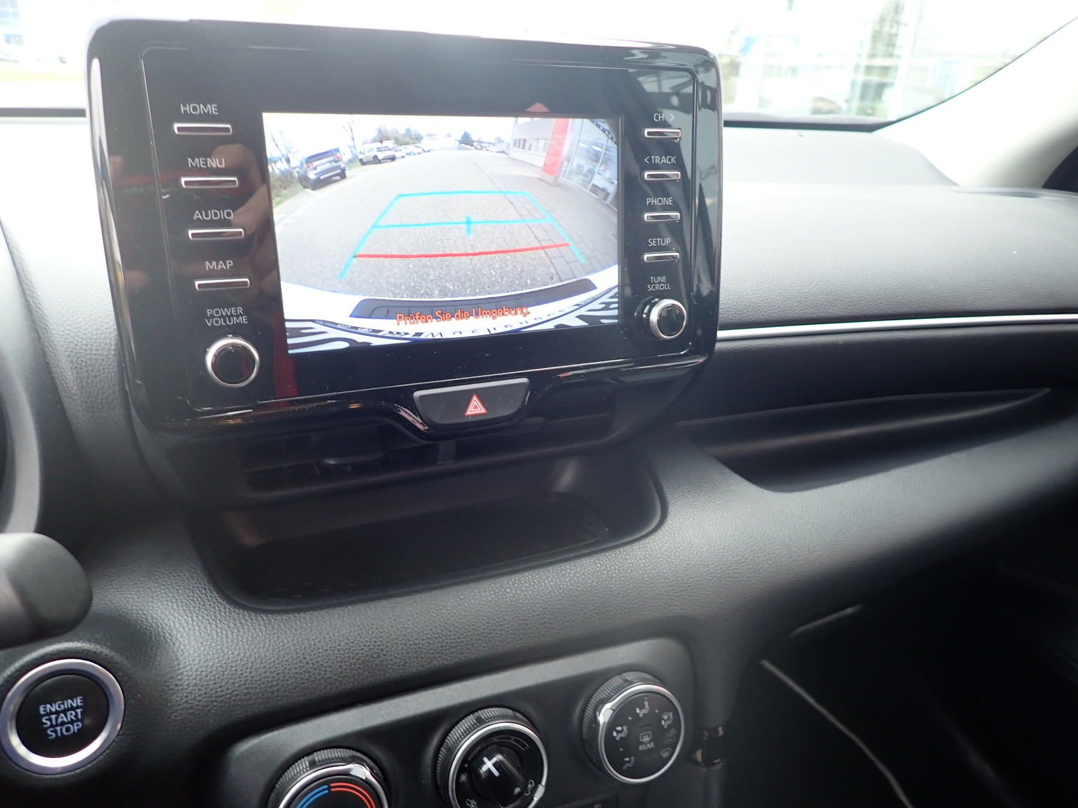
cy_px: 404
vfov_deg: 54.9
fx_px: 779
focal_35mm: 25
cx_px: 539
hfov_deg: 69.4
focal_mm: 4.5
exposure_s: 1/50
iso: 200
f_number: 2
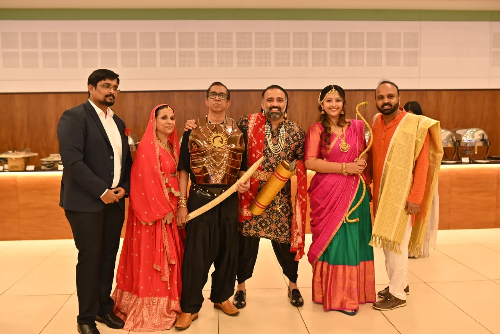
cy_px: 167
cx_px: 250
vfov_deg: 37.8
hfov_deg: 54.4
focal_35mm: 35
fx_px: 486
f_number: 2.2
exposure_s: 1/200
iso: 1250
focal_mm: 35
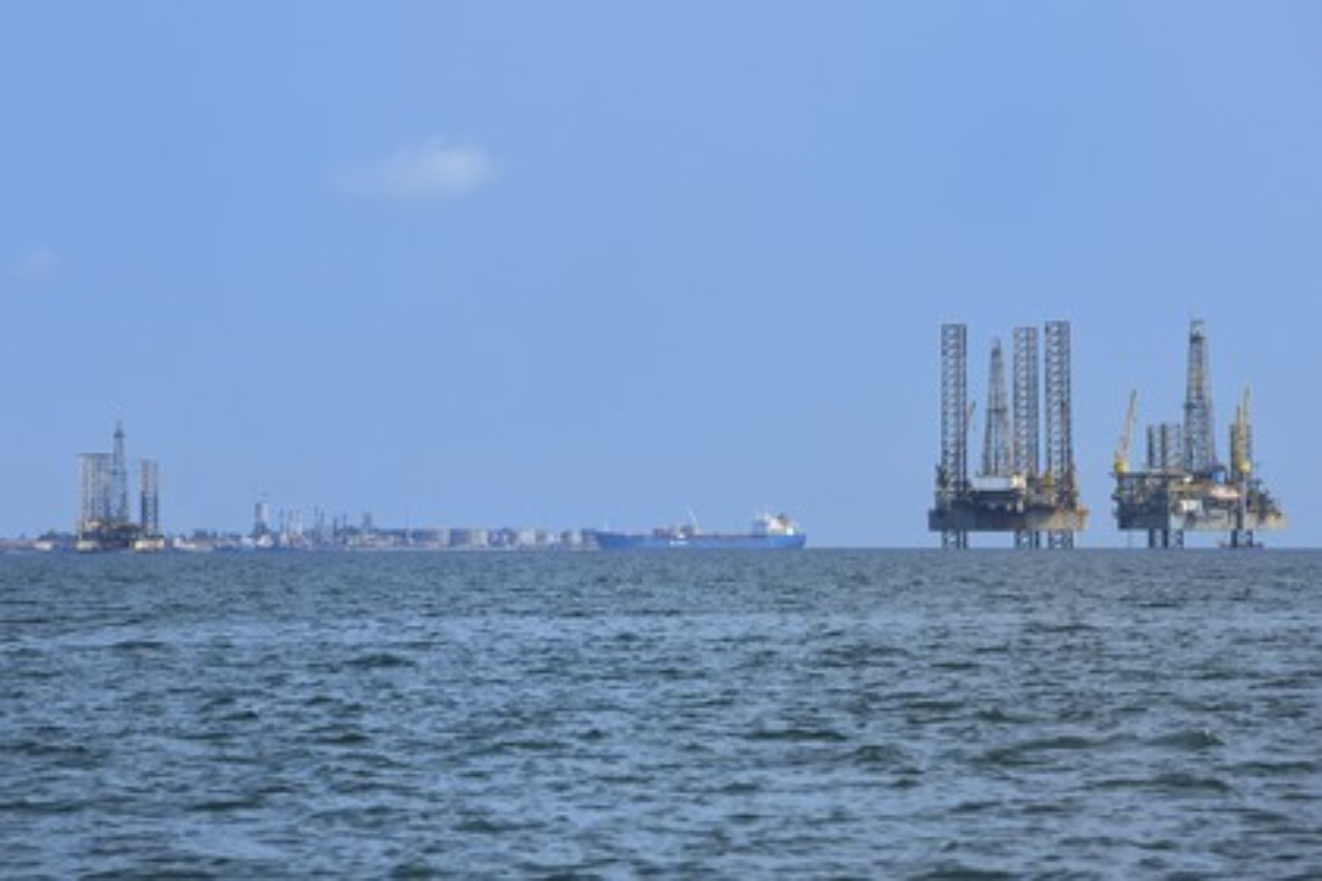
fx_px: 6609
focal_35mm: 180
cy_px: 440
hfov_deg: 11.4
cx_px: 661
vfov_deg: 7.6
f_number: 8
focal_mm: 180
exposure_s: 1/1600
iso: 400
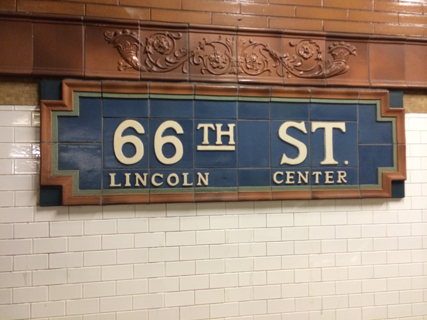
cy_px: 160
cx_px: 214
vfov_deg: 46.8
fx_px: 370
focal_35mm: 30
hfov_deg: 60.0
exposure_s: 1/30
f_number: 2.2
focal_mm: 4.12
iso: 320
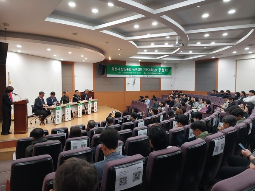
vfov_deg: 53.1
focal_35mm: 26
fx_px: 192
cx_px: 128
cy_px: 96
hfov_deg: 67.3
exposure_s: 1/60
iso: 200
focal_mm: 4
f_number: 1.8
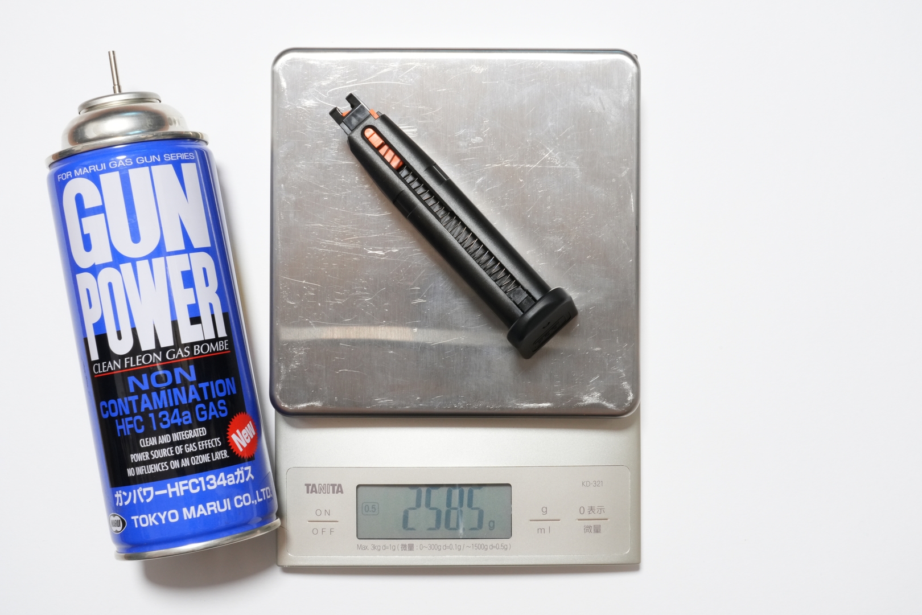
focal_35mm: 55
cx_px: 461
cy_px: 308
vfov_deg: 24.6
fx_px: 1409
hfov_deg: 36.2
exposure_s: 1/1.25
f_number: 22
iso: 1600
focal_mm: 55
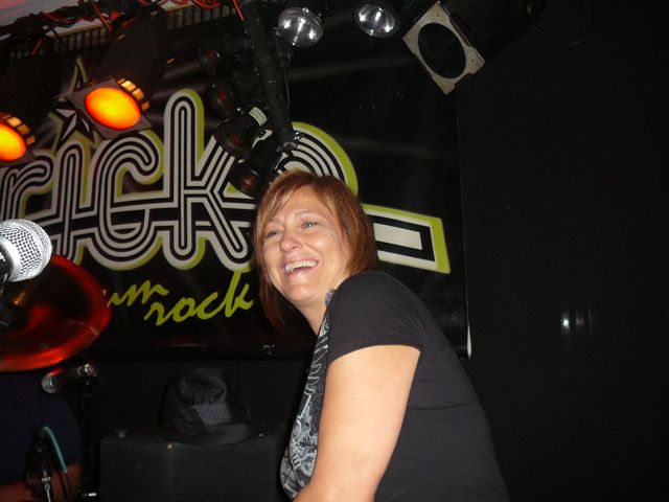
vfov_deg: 40.7
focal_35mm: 35
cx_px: 334
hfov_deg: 52.6
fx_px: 676
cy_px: 251
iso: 160
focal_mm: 5.2
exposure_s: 1/30
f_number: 2.8
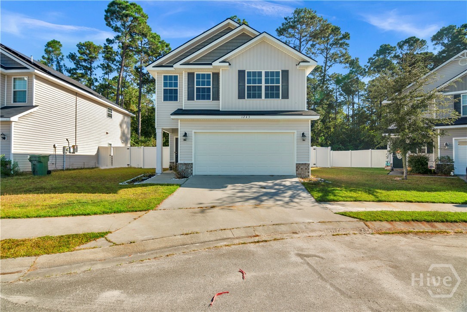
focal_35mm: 16
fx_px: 214
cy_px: 156
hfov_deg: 95.0
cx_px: 234
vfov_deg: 72.1
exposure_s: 1/160
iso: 100
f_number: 7.1
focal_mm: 11
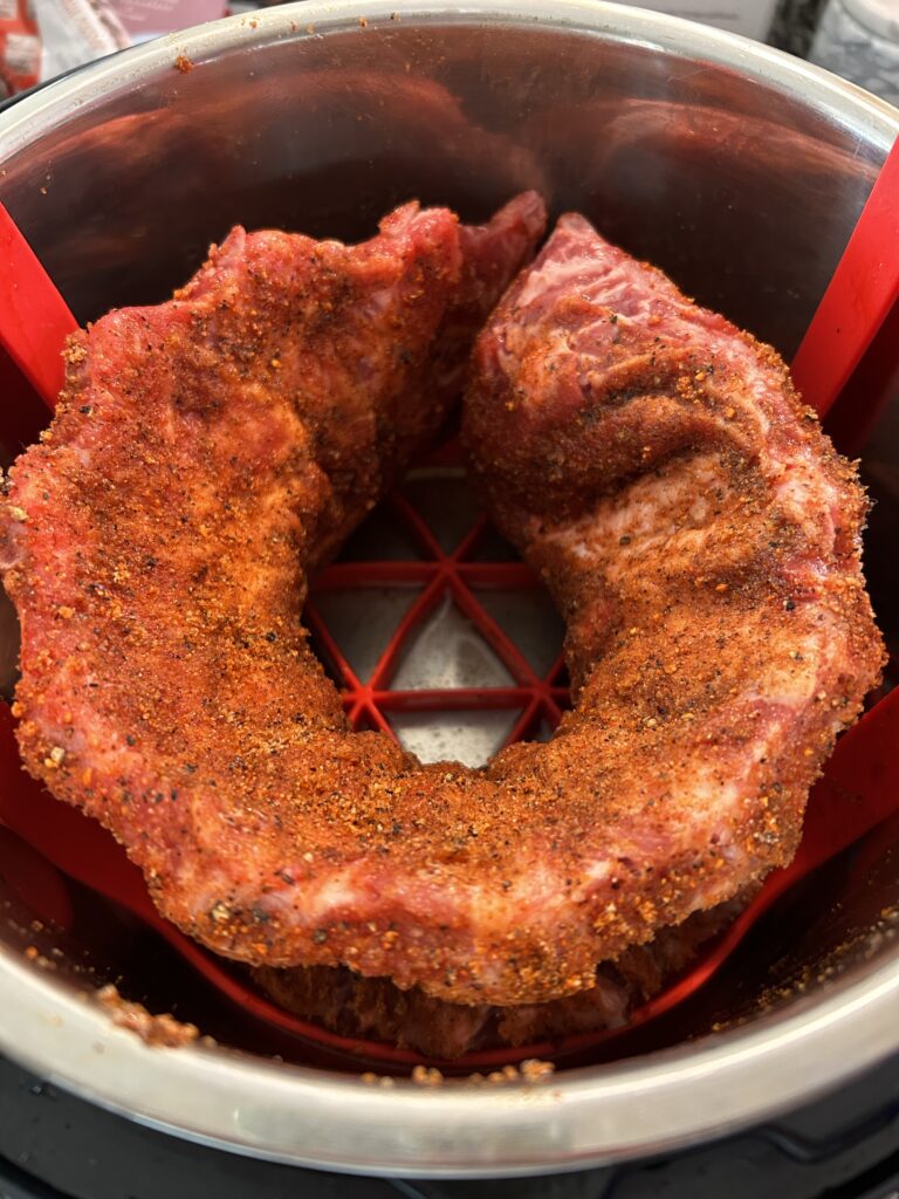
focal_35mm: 26
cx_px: 450
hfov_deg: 53.1
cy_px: 600
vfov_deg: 67.3
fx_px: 900
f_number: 1.5
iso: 320
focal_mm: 5.7
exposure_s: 1/60
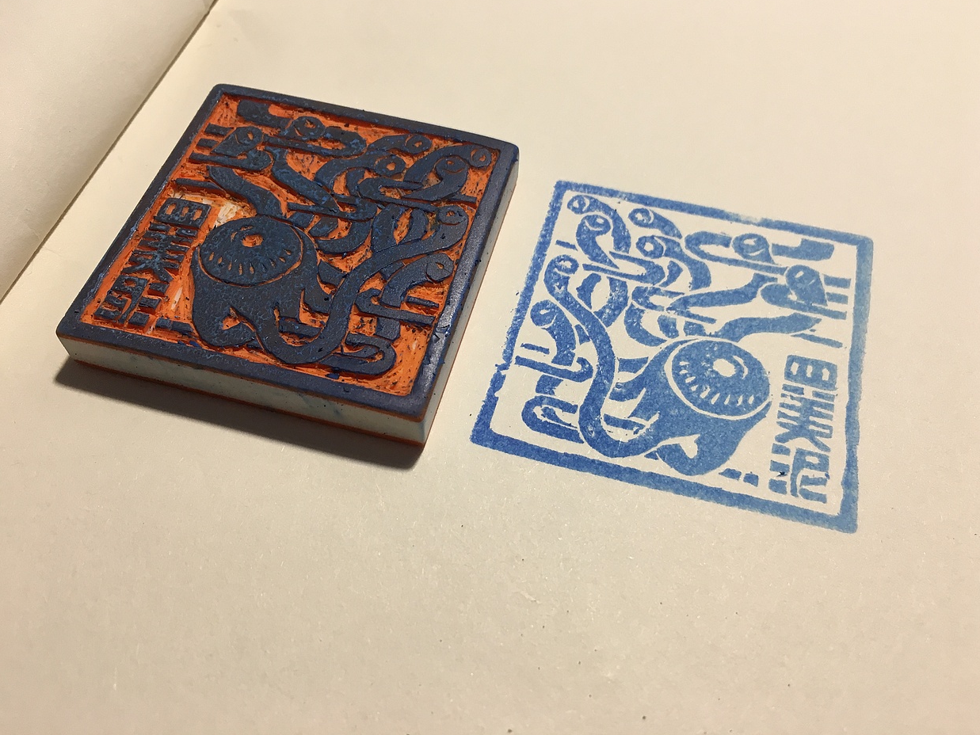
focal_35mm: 30
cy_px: 356
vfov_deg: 46.8
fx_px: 849
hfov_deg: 59.9
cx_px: 505
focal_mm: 4.15
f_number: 2.2
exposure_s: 1/33
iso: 64
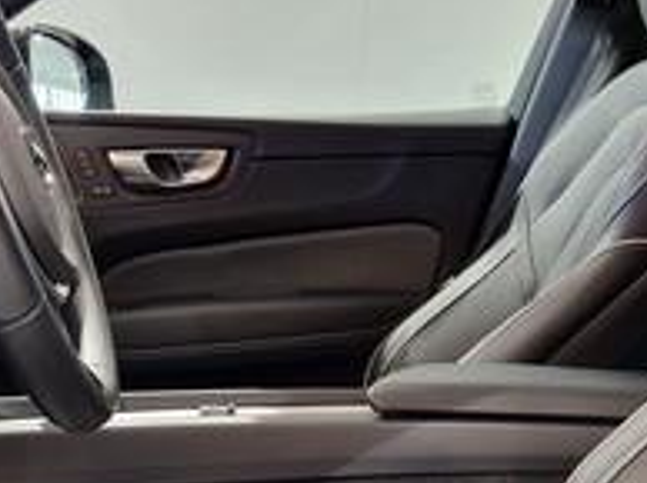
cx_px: 133
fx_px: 1419
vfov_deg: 18.7
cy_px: 520
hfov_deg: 25.3
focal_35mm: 76
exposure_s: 1/100
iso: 800
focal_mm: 5.4
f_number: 1.8
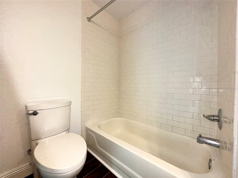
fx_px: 96
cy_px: 89
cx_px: 119
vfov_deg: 85.7
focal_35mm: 14
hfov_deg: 102.1
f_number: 2.2
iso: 160
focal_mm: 2.22
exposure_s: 1/120
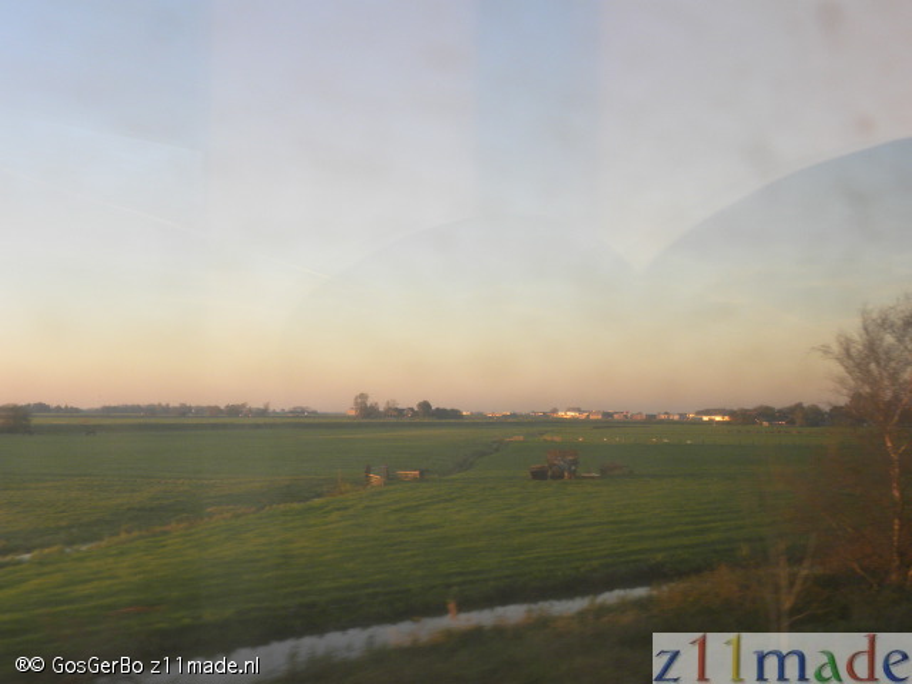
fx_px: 1212
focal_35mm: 46
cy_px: 342
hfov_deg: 41.2
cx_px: 456
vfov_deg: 31.5
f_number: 3.2
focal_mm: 8.2
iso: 159
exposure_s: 1/81.5
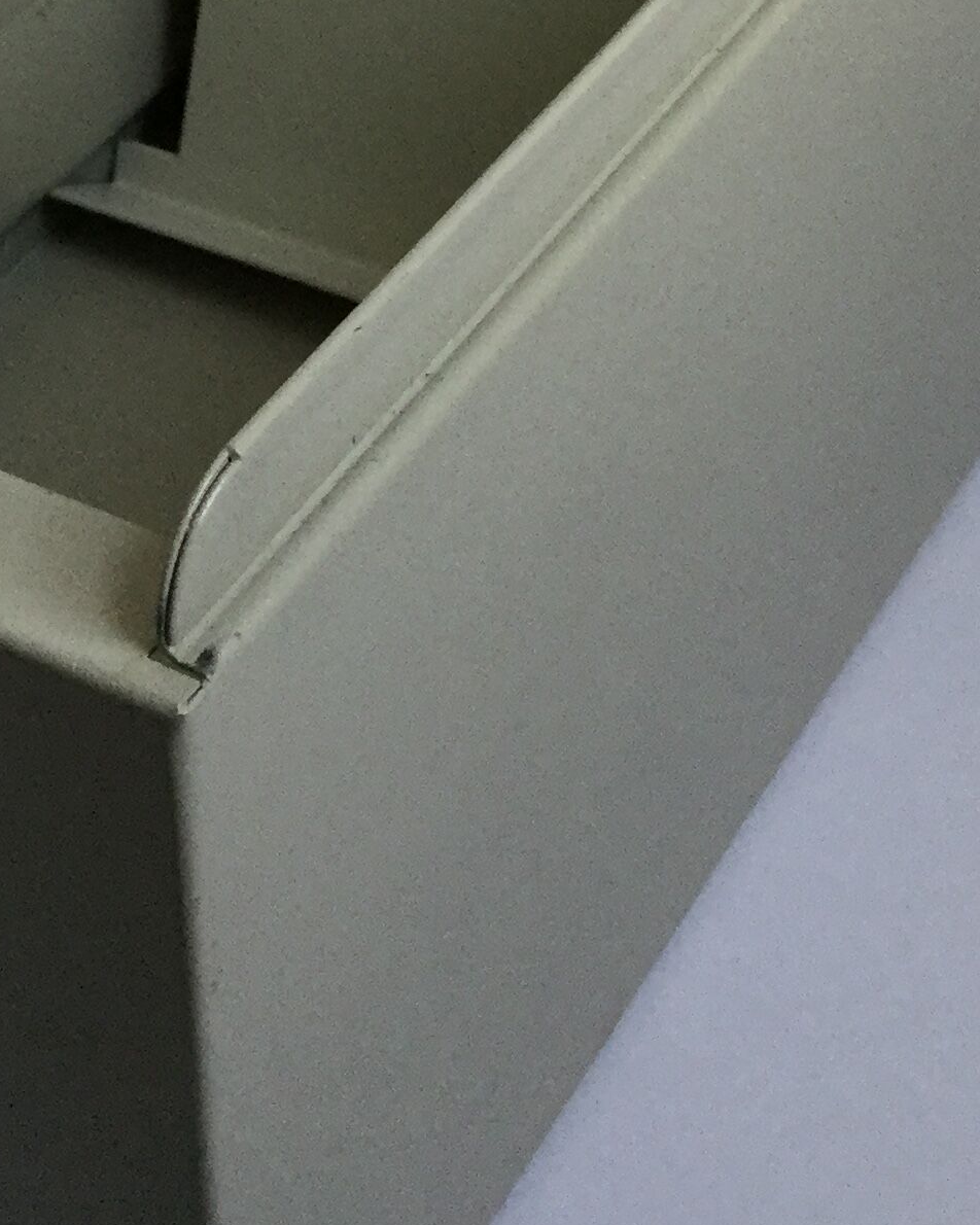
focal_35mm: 83
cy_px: 185
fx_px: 3009
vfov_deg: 22.6
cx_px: 305
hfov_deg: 18.4
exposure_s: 1/33
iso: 100
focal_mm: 3.3
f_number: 2.4
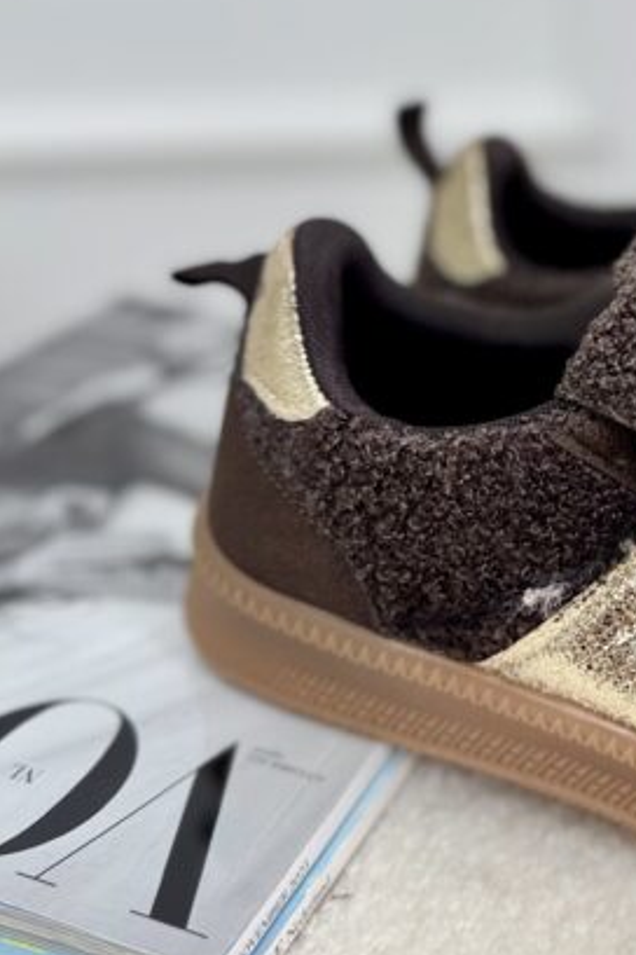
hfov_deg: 25.9
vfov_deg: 40.0
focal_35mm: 49
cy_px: 339
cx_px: 659
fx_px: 1298
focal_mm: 6.76
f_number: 1.78
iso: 64
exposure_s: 1/209
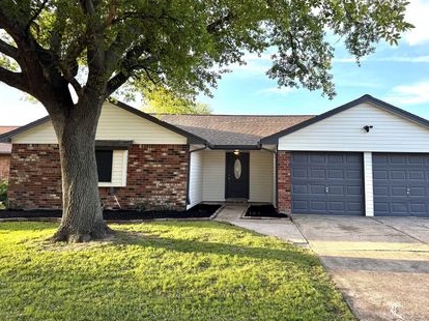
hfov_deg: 61.5
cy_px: 129
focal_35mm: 29
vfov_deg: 47.9
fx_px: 359
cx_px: 237
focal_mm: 6.76
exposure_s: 1/730
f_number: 1.78
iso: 80
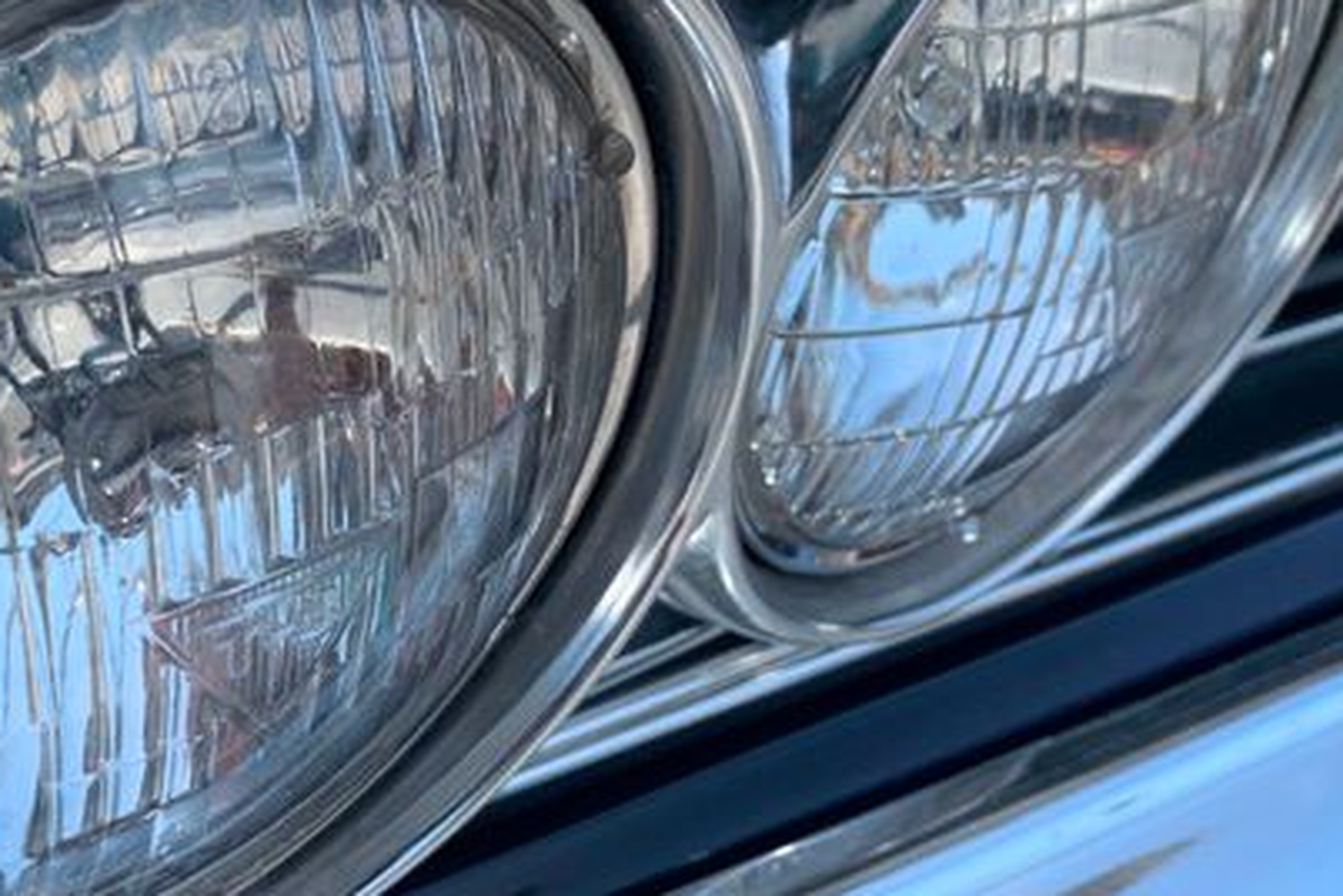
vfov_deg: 31.2
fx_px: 1604
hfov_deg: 45.2
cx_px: 548
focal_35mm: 43
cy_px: 468
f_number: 1.8
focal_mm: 4.25
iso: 25
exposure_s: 1/1560
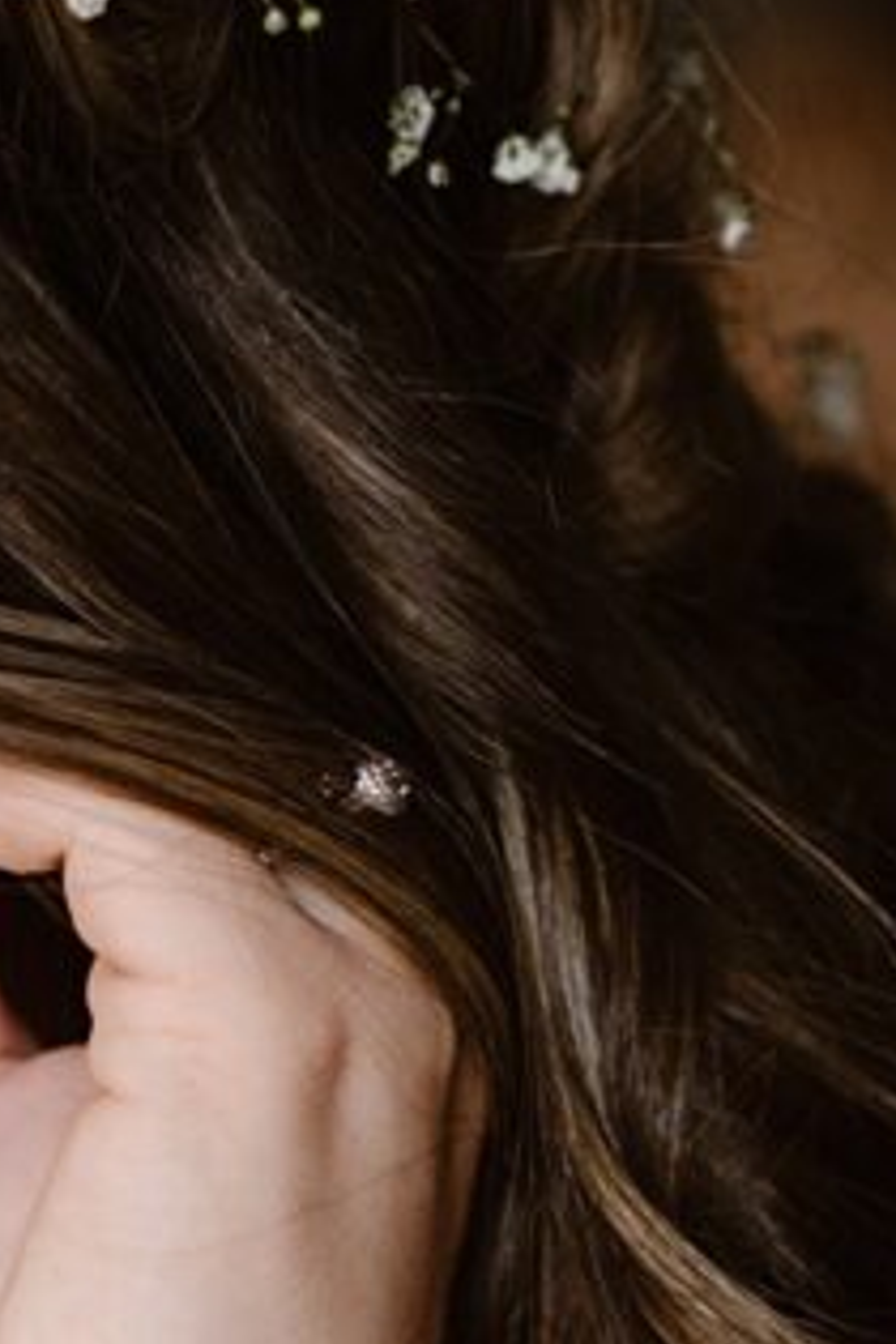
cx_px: -429
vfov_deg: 7.4
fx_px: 10303
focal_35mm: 276
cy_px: 1587
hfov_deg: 4.9
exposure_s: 1/250
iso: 160
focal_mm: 85
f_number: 2.5
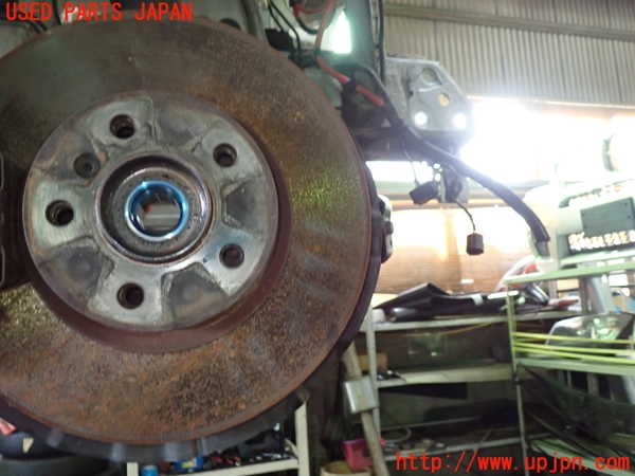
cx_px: 318
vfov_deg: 46.8
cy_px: 238
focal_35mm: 30
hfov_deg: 60.0
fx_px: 550
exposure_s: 1/30
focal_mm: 5.4
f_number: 2.3
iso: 400
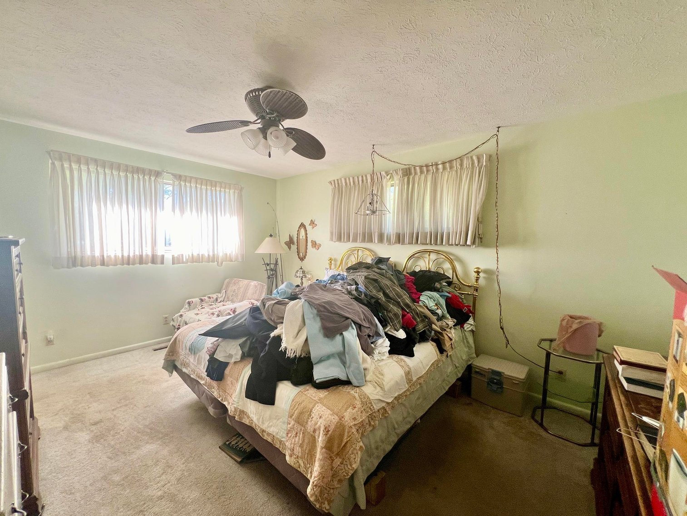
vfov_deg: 89.9
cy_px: 258
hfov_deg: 106.2
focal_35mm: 13
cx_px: 344
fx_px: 258
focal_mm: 1.57
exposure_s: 1/99
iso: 64
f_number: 1.8
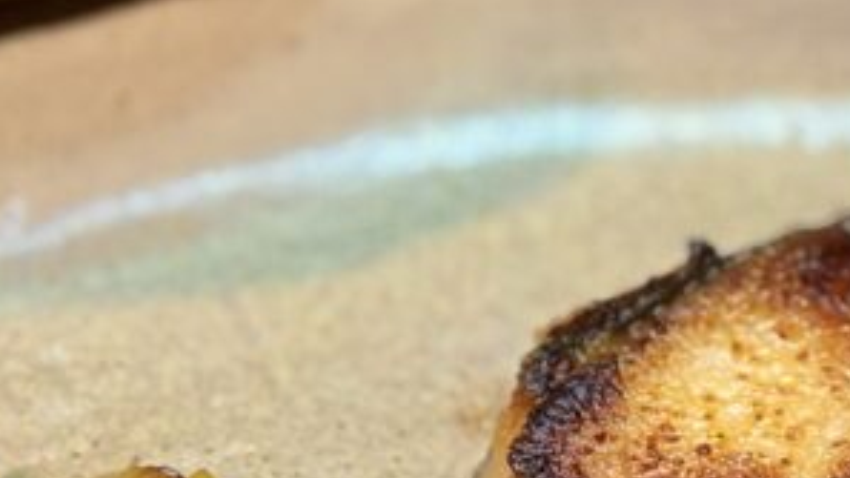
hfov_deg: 11.0
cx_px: 661
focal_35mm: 195
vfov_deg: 6.2
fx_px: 4395
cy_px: 269
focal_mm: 5.96
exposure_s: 1/60
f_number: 1.6
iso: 80
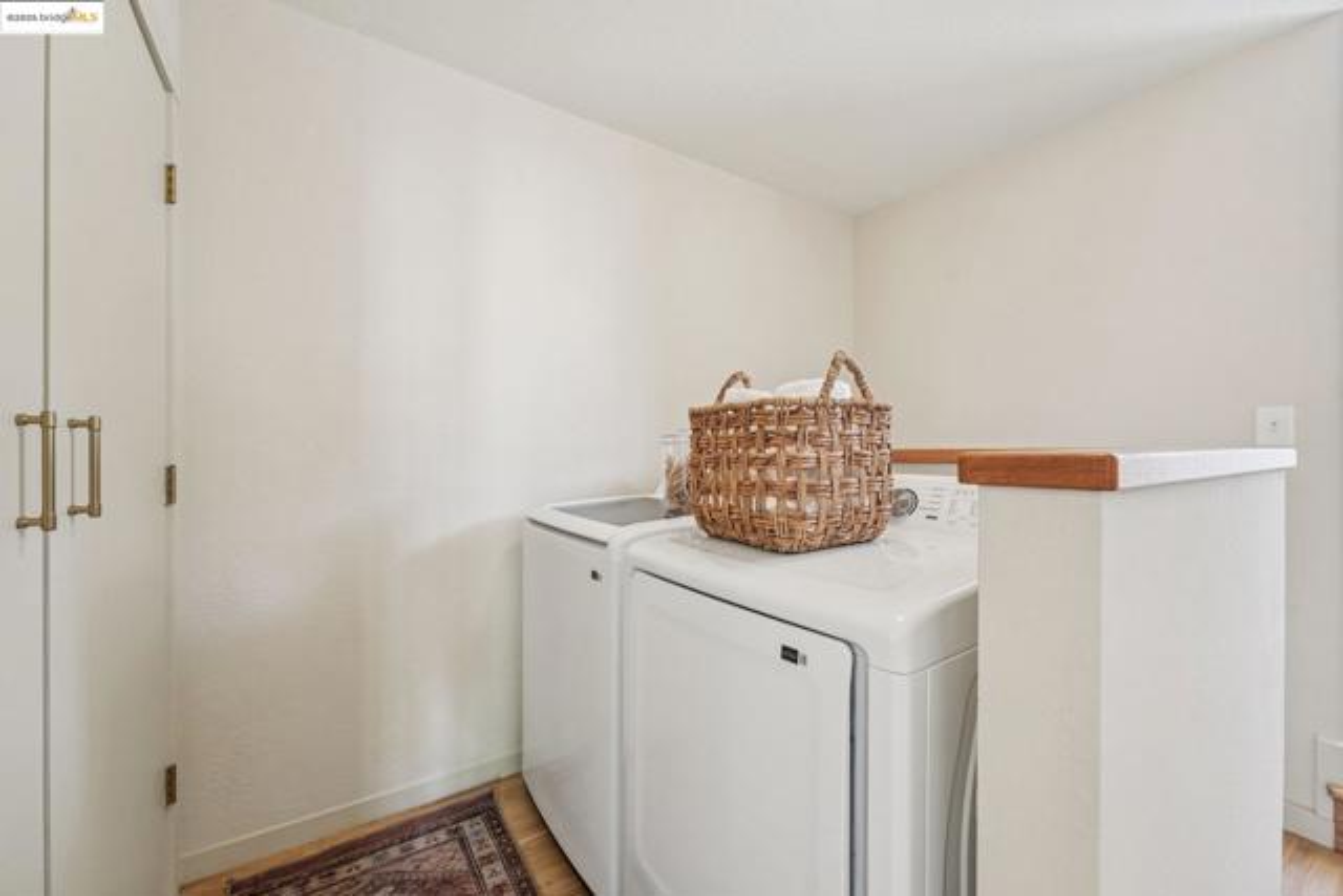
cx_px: 672
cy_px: 448
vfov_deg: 81.2
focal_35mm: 14
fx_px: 522
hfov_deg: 104.2
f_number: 8
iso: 640
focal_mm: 14
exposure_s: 1/10
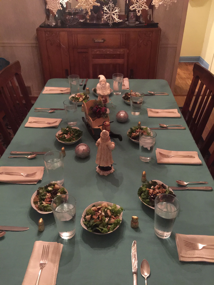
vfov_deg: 61.7
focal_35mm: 29
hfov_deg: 48.2
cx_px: 107
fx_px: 239
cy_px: 142
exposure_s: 1/4
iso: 100
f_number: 2.2
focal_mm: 4.15
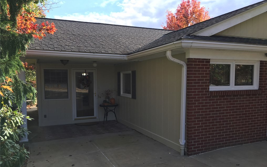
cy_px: 96
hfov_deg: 61.2
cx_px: 134
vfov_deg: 40.5
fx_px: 226
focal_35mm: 31
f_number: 2.2
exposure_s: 1/345
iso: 25
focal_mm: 4.15
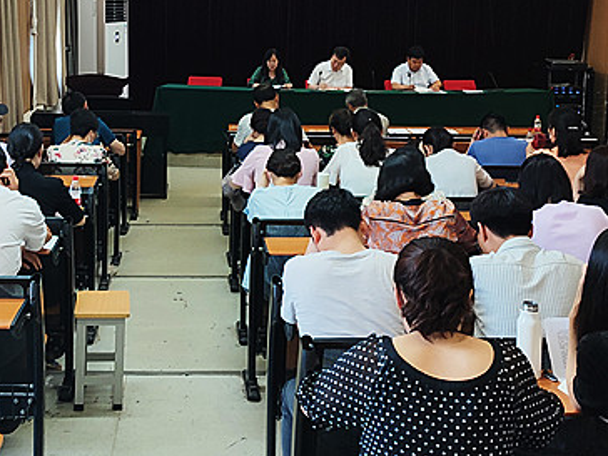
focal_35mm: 55
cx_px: 220
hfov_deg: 34.7
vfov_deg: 26.0
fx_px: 966
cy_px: 80
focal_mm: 5.96
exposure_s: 1/33
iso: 161
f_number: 1.75
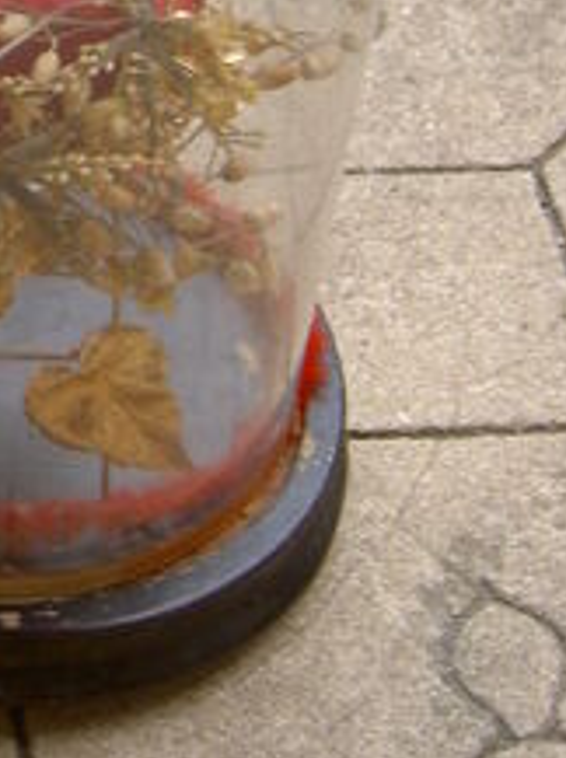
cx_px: -199
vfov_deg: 14.5
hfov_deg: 11.1
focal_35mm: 130
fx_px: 2843
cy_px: -227
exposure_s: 1/100
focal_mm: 9
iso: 50
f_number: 2.9
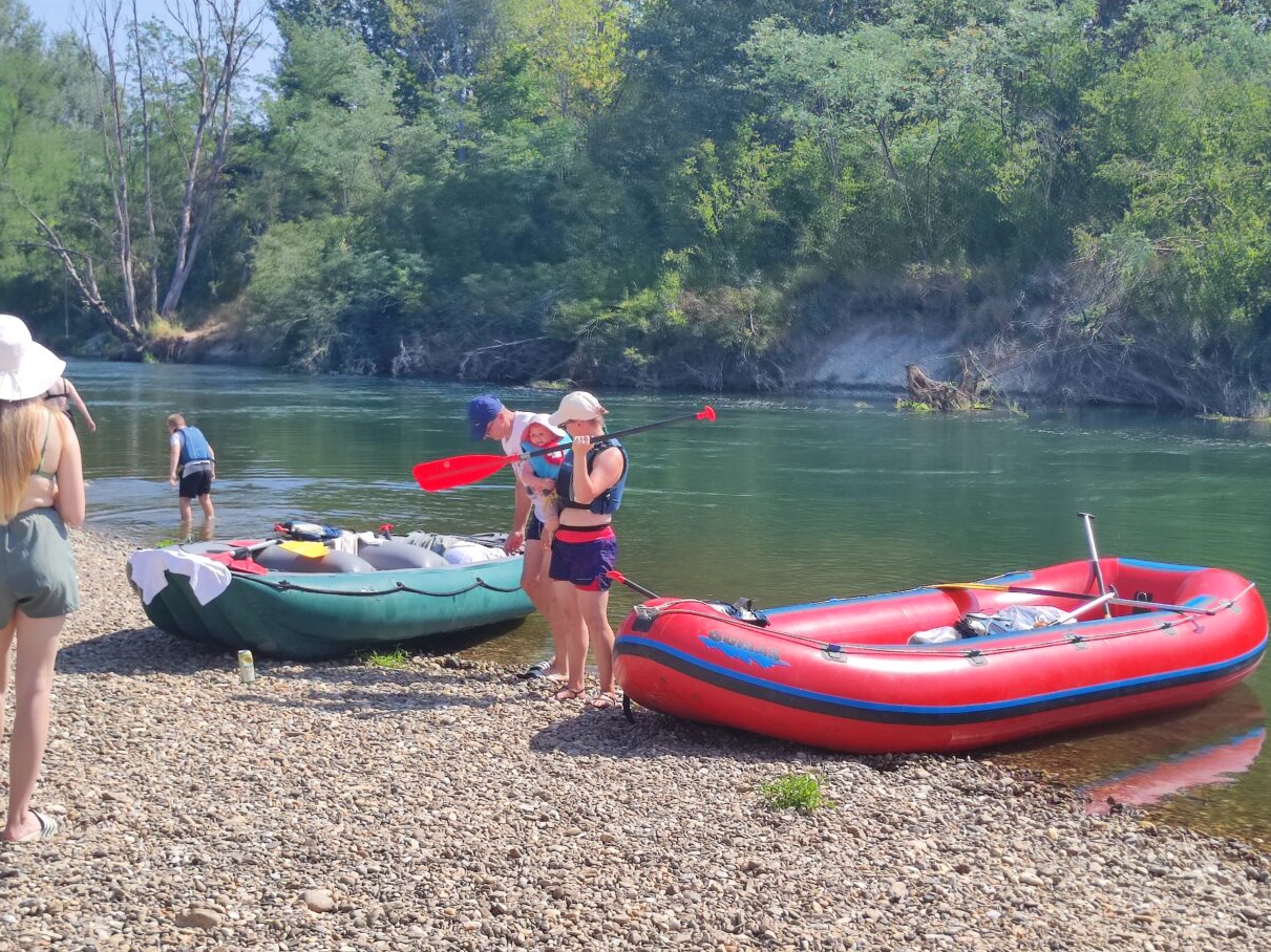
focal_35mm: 26
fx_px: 955
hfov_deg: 67.3
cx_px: 647
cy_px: 488
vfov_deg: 53.0
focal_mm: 4.7
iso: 50
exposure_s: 1/586
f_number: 1.79
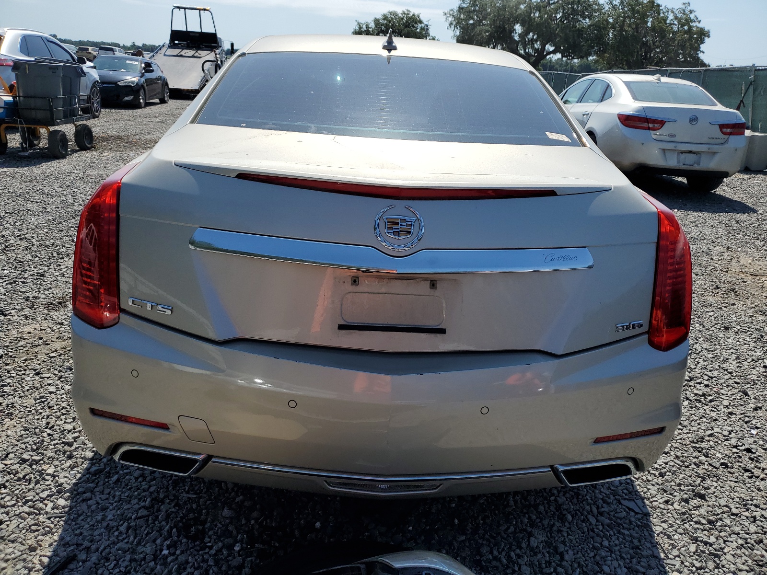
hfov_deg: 67.3
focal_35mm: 26
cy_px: 288
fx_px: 576
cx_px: 384
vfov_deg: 53.1
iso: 50
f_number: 1.5
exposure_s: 1/5000
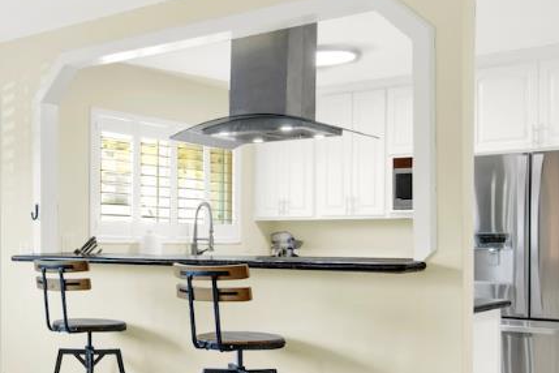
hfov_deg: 37.7
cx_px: 59
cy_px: 243
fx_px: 761
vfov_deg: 27.4
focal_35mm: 49
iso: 100
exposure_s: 1/2
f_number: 14
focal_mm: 14
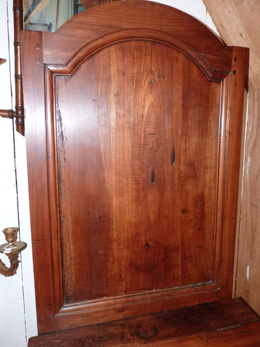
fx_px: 280
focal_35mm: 28
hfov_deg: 49.7
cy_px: 169
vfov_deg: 63.4
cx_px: 131
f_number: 2.8
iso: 250
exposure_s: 1/15
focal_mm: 4.8
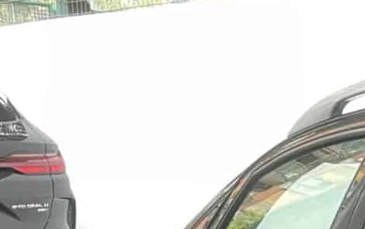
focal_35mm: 120
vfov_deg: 9.7
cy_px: 552
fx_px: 1194
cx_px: 683
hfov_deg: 14.9
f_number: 1.6
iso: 125
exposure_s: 1/50
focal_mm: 4.2
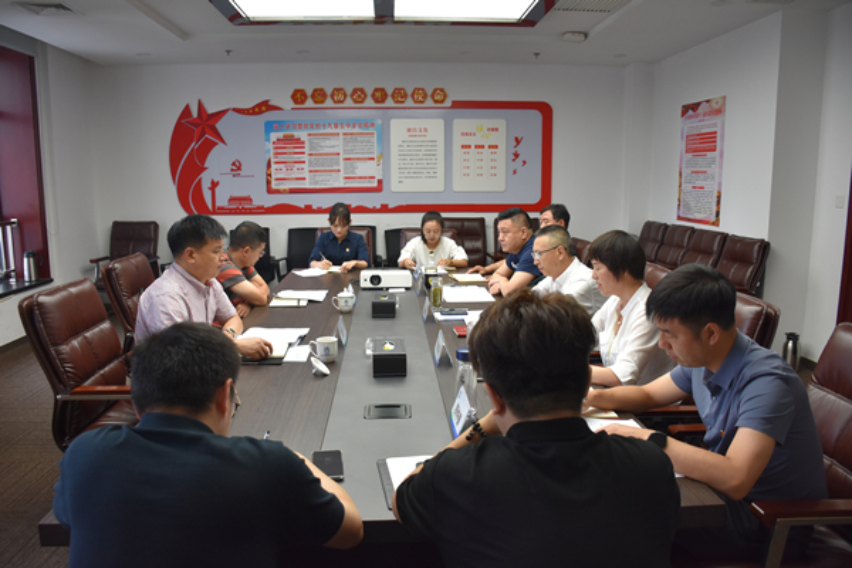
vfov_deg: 47.9
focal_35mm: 27
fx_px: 639
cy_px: 284
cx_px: 426
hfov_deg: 67.4
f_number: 4.5
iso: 800
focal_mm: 18
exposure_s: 1/80
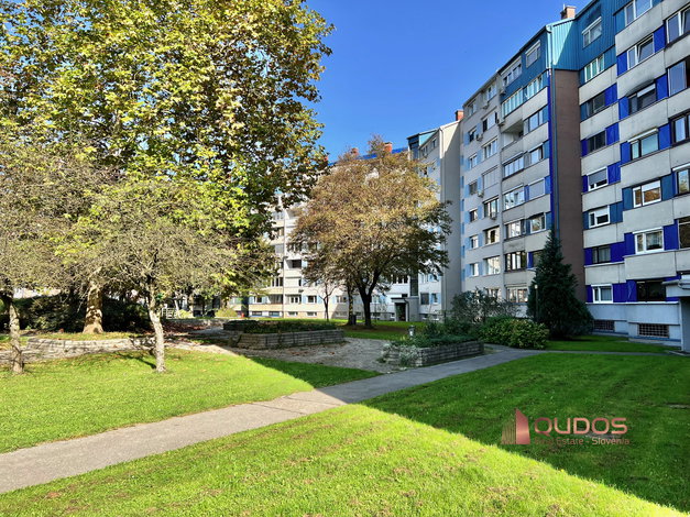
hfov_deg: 67.3
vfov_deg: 53.0
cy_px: 258
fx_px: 518
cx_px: 345
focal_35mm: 26
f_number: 1.5
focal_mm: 5.7
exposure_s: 1/1531
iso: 50
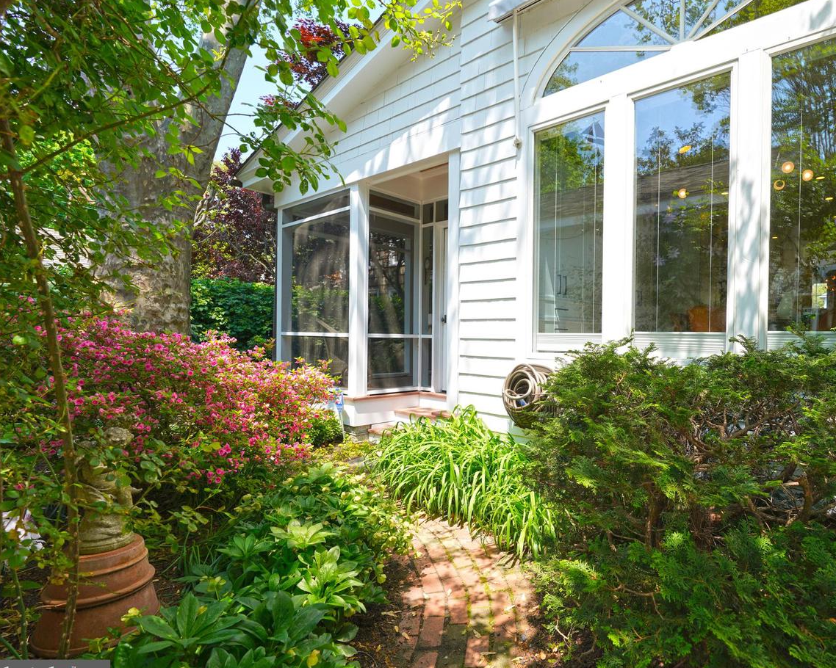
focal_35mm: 19
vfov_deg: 70.8
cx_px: 525
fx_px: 470
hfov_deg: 81.7
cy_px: 345
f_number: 5.6
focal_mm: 16
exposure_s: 1/125
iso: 100
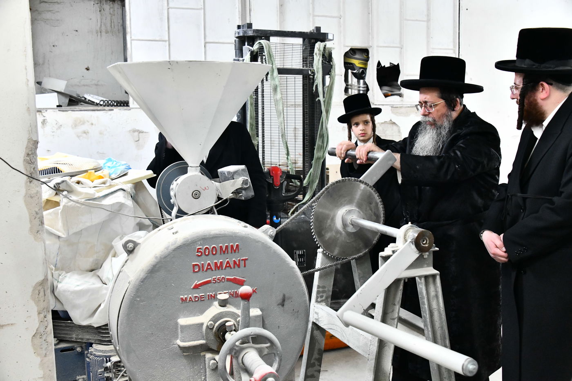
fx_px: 635
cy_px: 190
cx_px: 286
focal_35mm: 40
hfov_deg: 48.5
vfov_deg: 33.4
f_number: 5.6
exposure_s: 1/250
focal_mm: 40
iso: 5000
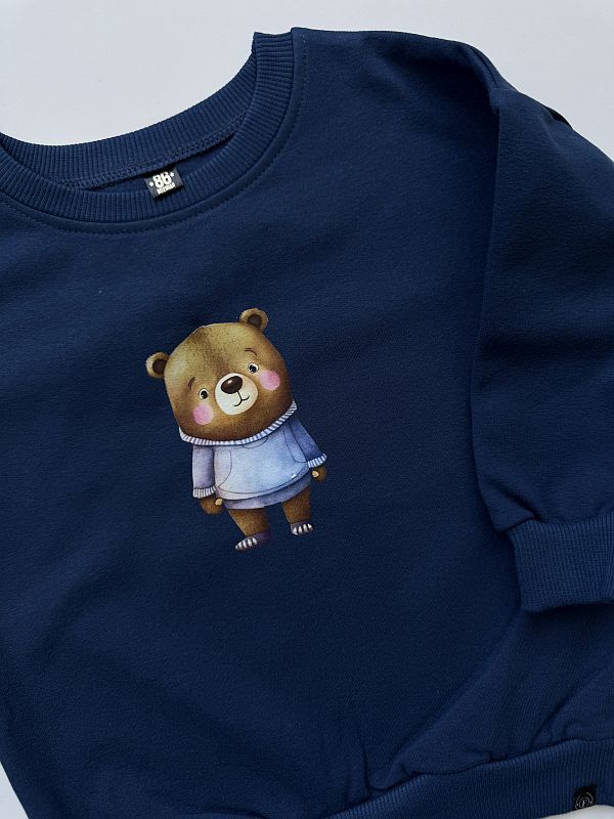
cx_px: 307
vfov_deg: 71.6
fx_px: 568
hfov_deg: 56.8
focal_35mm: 24
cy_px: 410
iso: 80
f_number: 1.78
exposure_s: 1/121
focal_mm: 6.76
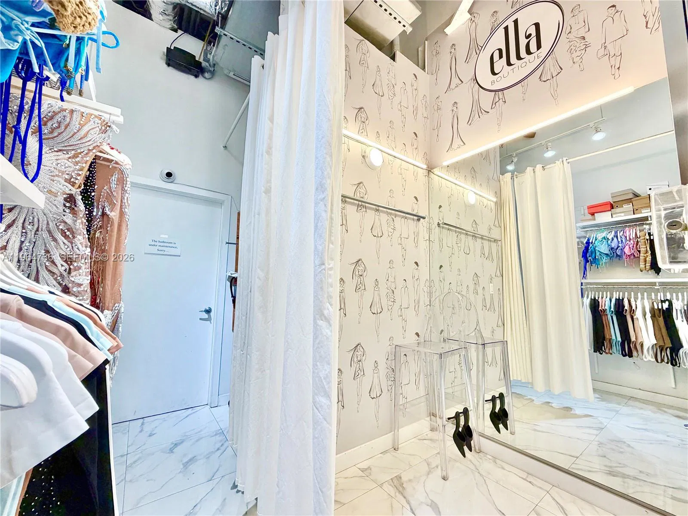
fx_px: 278
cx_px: 344
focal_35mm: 14
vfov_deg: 85.7
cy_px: 258
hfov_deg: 102.1
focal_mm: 2.22
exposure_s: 1/120
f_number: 2.2
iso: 125
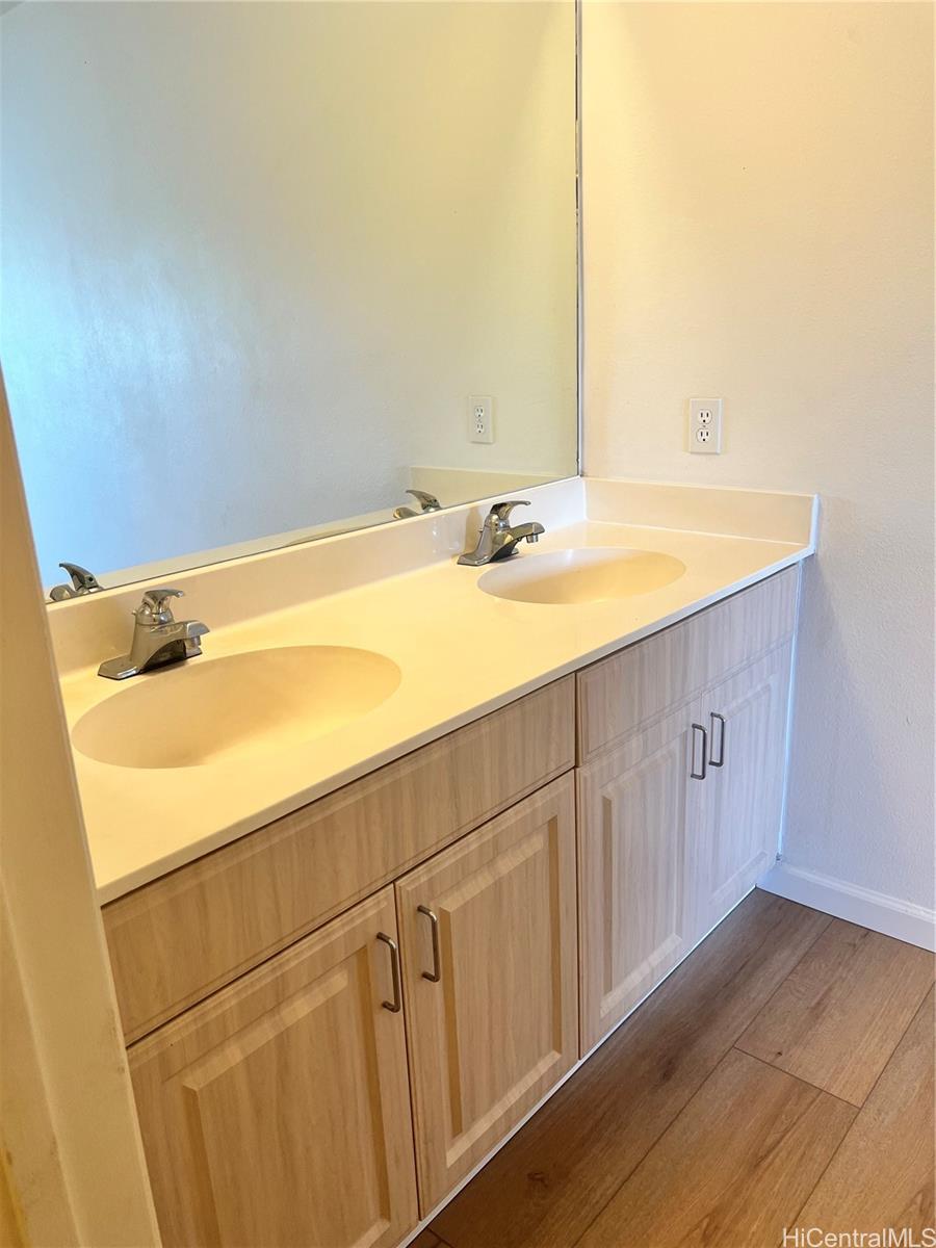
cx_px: 468
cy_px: 624
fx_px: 937
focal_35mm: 26
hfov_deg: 53.1
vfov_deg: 67.3
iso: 100
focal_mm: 5.7
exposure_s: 1/120
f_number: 1.5
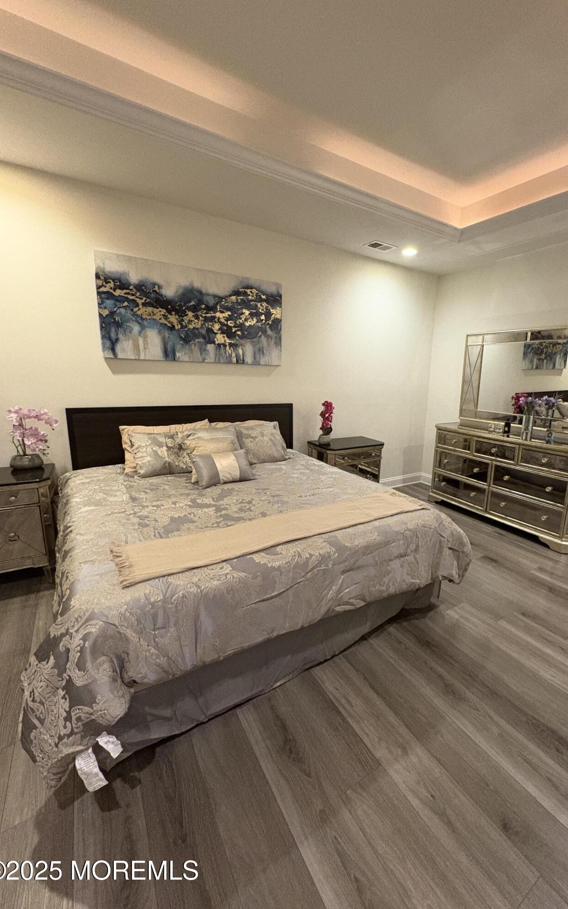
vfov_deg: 101.5
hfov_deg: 74.3
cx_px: 328
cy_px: 453
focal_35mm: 15
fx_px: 371
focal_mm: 2.22
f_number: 2.2
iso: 640
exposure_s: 1/60
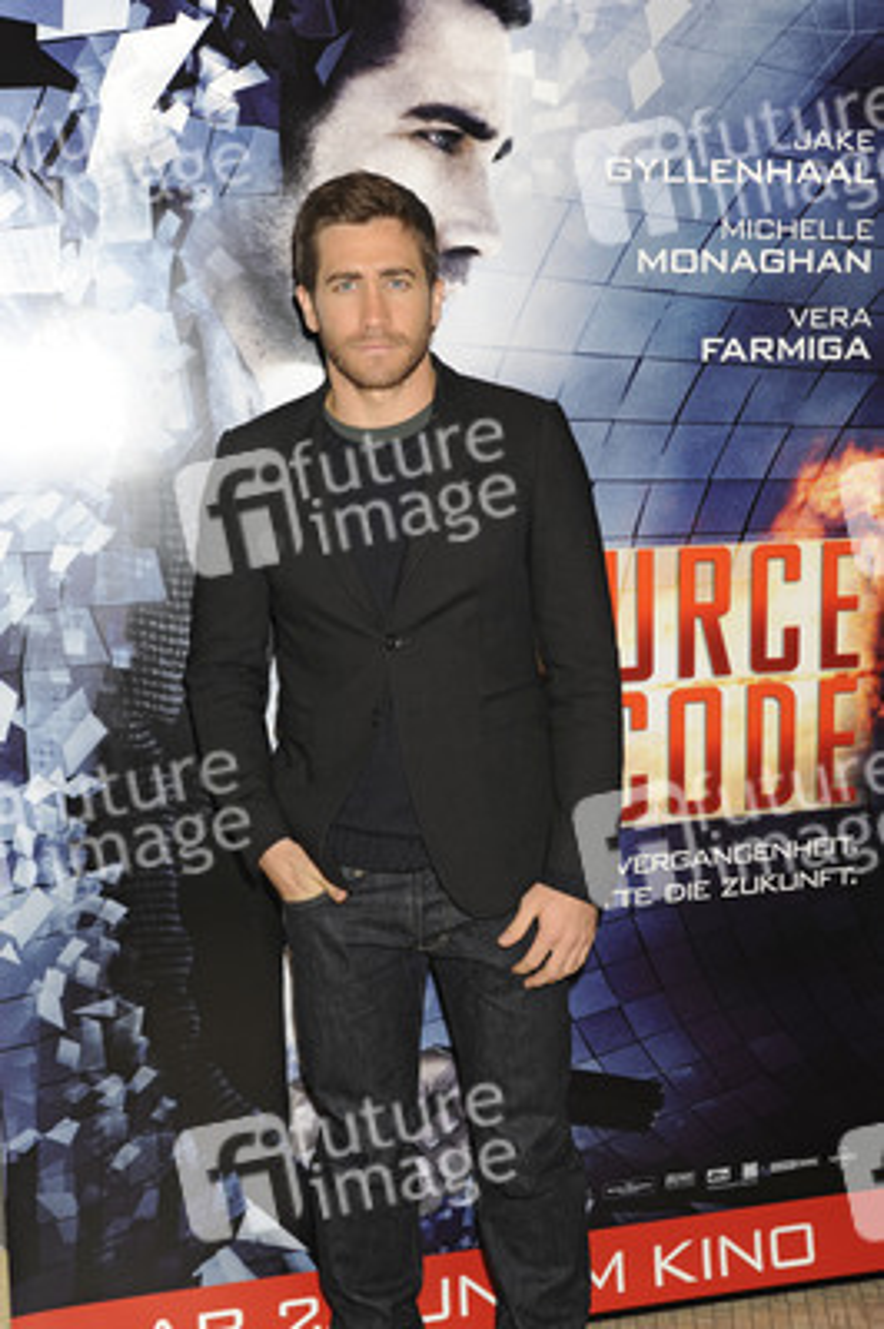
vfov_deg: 44.5
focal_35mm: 44
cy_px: 664
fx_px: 1623
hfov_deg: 30.5
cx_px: 442
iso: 800
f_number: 6.3
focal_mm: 44
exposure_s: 1/160
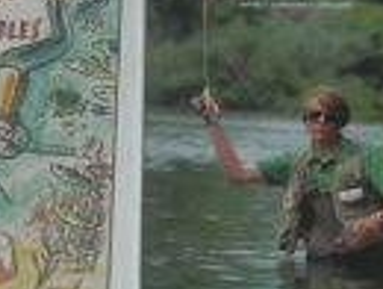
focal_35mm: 140
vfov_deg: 10.5
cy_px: -53
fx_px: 1552
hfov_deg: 14.0
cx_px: 106
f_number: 3.5
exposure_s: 1/30
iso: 200
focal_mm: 6.3
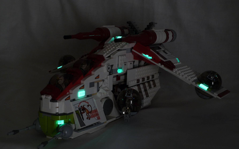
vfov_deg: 23.1
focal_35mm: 56
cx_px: 118
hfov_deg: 36.3
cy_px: 78
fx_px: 365
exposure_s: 6
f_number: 2.8
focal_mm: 11.1
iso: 80
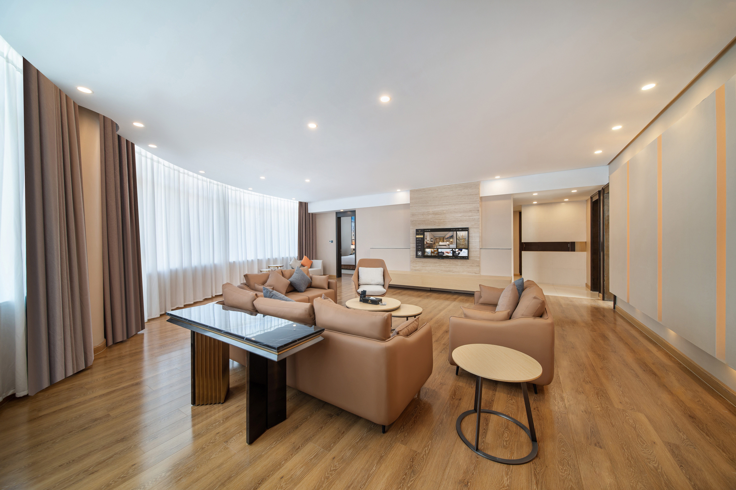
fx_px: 266
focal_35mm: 13
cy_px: 245
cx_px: 368
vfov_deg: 85.3
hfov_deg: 108.4
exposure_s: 1/40
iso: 200
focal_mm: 13
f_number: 2.8
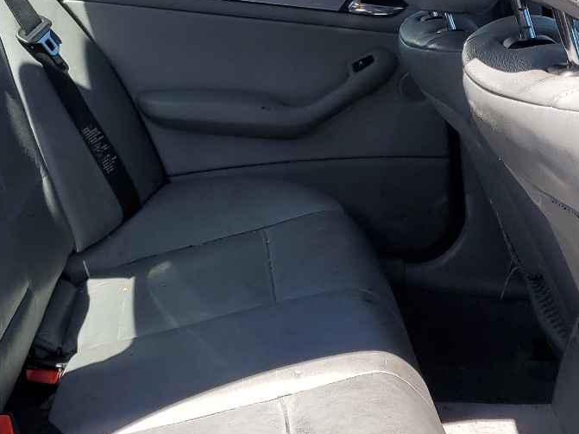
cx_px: 269
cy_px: 183
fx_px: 1037
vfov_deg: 23.6
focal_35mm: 62
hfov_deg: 31.2
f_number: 1.5
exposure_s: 1/1250
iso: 50
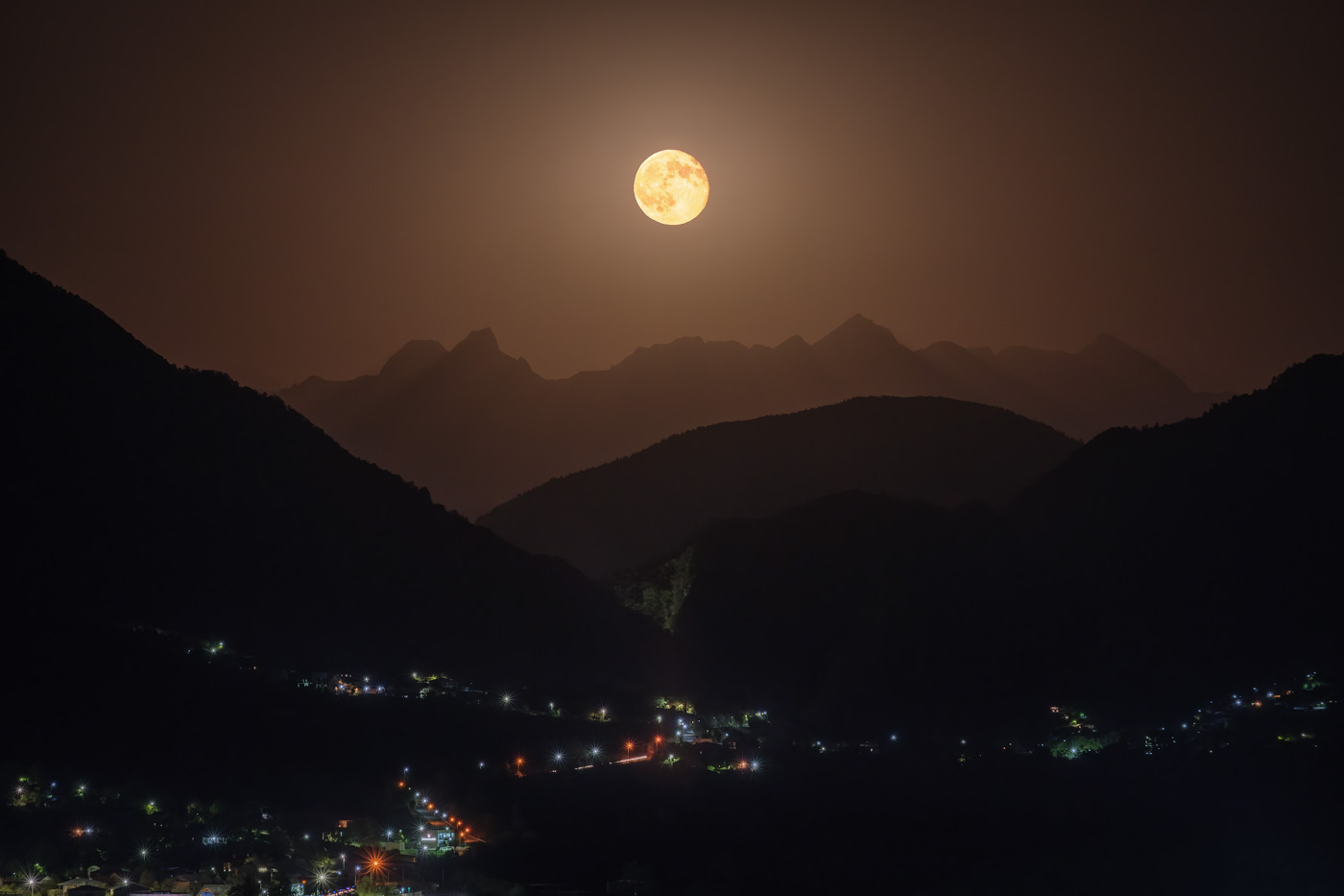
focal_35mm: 147
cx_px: 672
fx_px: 5487
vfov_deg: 9.3
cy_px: 448
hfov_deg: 14.0
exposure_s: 5.3
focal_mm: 98.2
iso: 500
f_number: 11
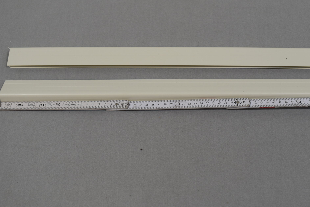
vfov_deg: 27.5
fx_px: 422
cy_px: 90
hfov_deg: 40.3
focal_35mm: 49
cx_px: 174
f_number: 5.6
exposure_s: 1/125
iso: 250
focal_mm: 24
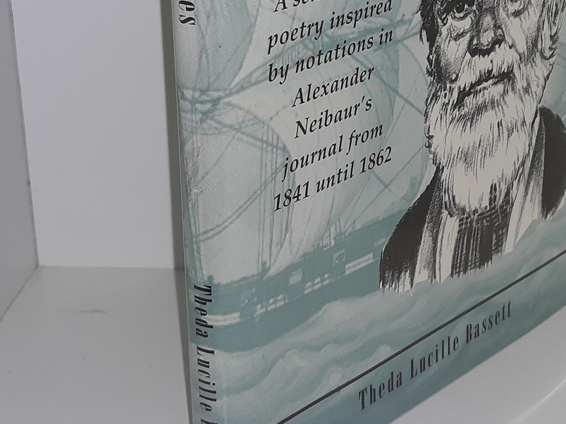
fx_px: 1177
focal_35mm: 72
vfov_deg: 19.8
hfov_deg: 26.9
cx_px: 379
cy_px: 4
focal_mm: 3.7
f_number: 1.7
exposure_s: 1/186
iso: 40
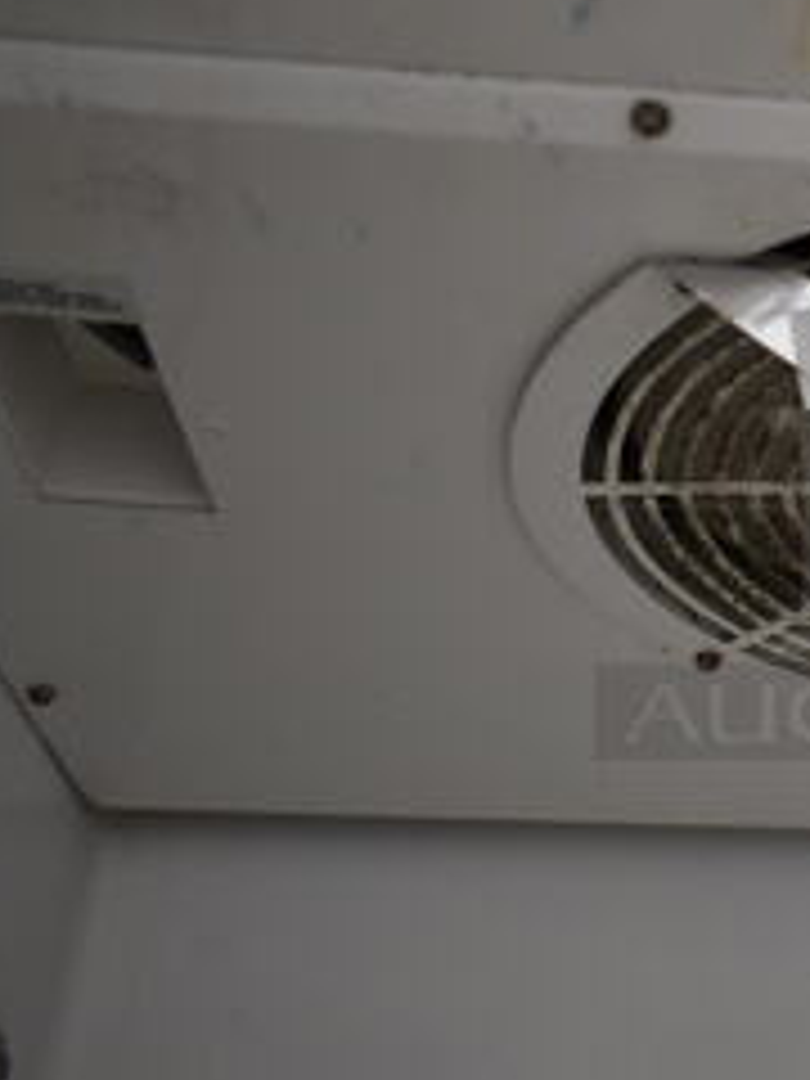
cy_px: 522
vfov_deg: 29.4
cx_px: 1098
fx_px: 2059
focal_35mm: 66
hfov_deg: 20.1
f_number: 3.5
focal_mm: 18
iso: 1000
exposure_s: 1/30
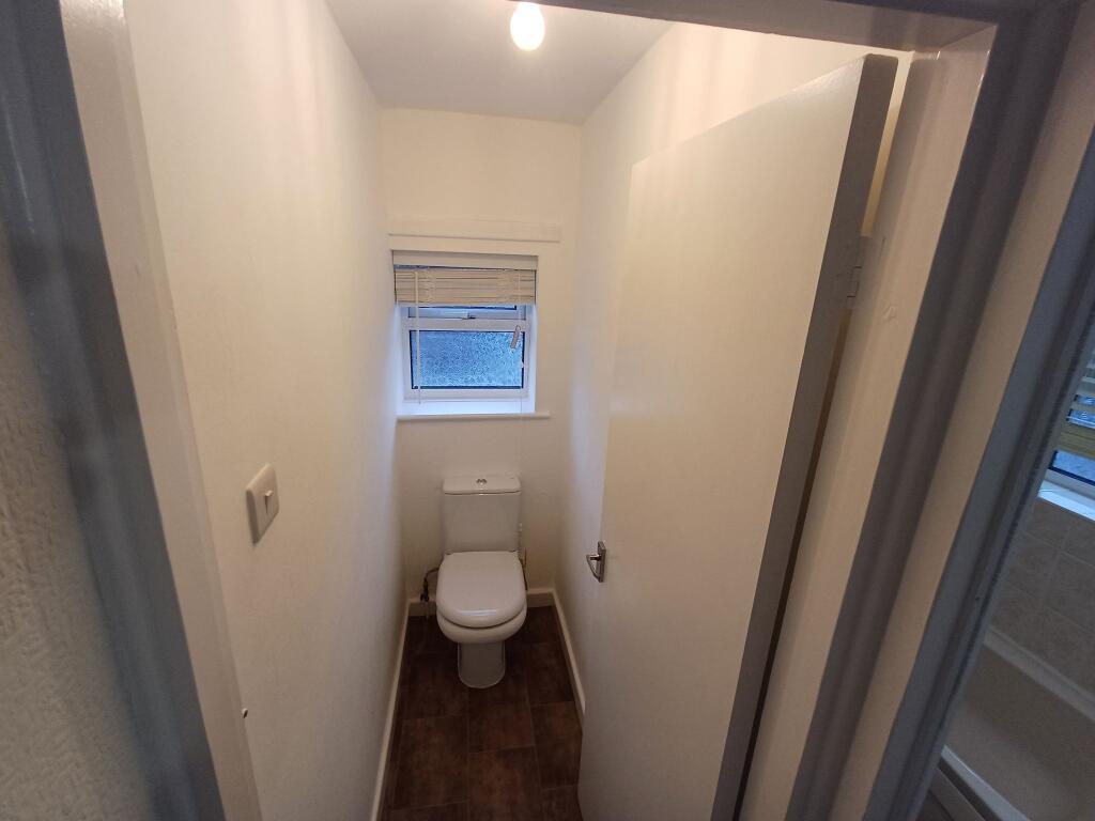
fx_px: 506
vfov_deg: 78.1
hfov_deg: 94.5
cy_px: 410
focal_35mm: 16
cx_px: 548
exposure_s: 1/50
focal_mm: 1.64
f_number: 2.2
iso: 100
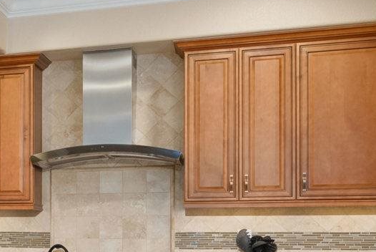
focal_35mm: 76
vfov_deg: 17.7
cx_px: -107
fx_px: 795
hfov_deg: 23.6
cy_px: 232
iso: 400
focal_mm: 16
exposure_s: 1/1.67
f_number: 9
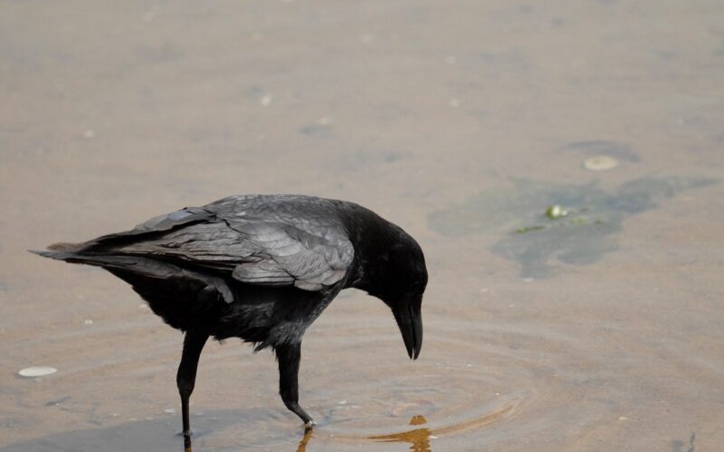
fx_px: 15153
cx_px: 362
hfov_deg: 2.7
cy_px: 222
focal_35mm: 768
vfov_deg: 1.7
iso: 1000
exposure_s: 1/3200
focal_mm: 500
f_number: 5.6
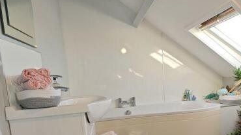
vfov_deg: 46.4
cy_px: 97
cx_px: 179
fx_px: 153
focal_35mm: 24
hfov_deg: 71.4
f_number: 1.8
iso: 50
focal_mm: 2.03
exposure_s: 1/76.2
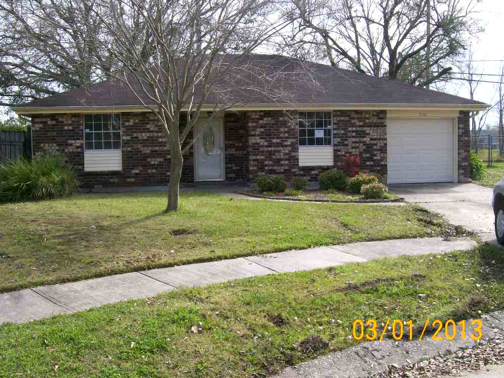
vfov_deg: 38.7
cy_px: 185
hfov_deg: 50.1
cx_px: 250
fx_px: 539
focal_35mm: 37
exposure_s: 1/281
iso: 80
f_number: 4.8
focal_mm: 6
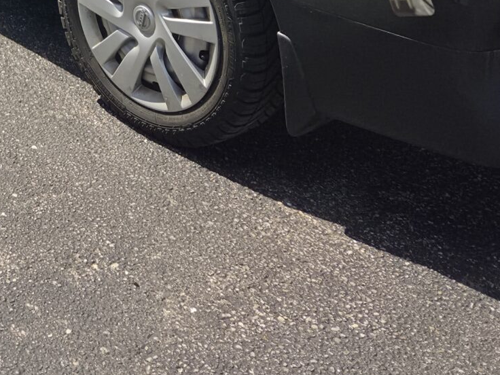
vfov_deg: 16.1
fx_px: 1156
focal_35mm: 80
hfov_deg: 21.9
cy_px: -258
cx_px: -159
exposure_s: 1/5298
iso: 50
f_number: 1.8
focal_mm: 5.4
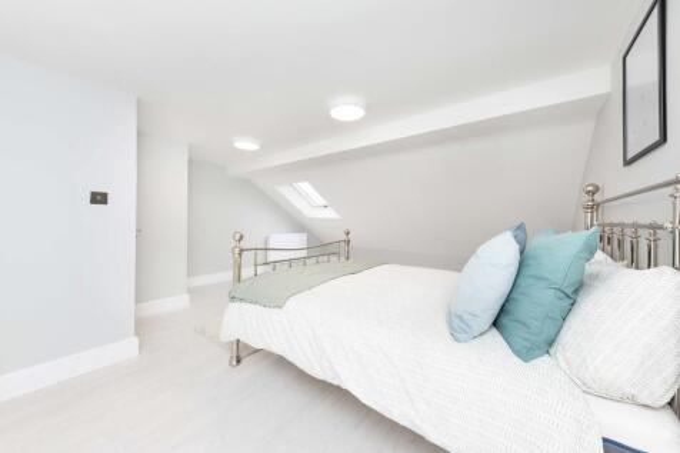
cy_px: 226
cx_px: 340
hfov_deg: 112.6
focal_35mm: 12
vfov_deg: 90.0
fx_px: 227
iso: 400
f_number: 9
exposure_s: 1/60
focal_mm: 12
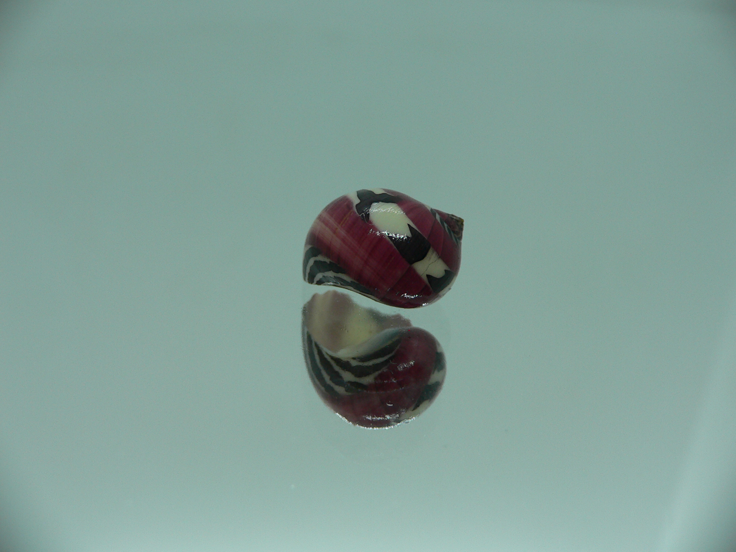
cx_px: 368
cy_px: 276
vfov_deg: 40.7
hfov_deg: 52.6
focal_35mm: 35
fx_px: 744
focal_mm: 4.6
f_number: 2.8
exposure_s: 1/80
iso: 80
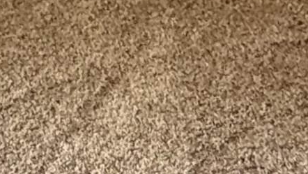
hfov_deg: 20.2
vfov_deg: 8.8
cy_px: -390
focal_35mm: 106
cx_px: 141
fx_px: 866
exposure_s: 1/40
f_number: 2.2
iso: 1000
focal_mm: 2.22
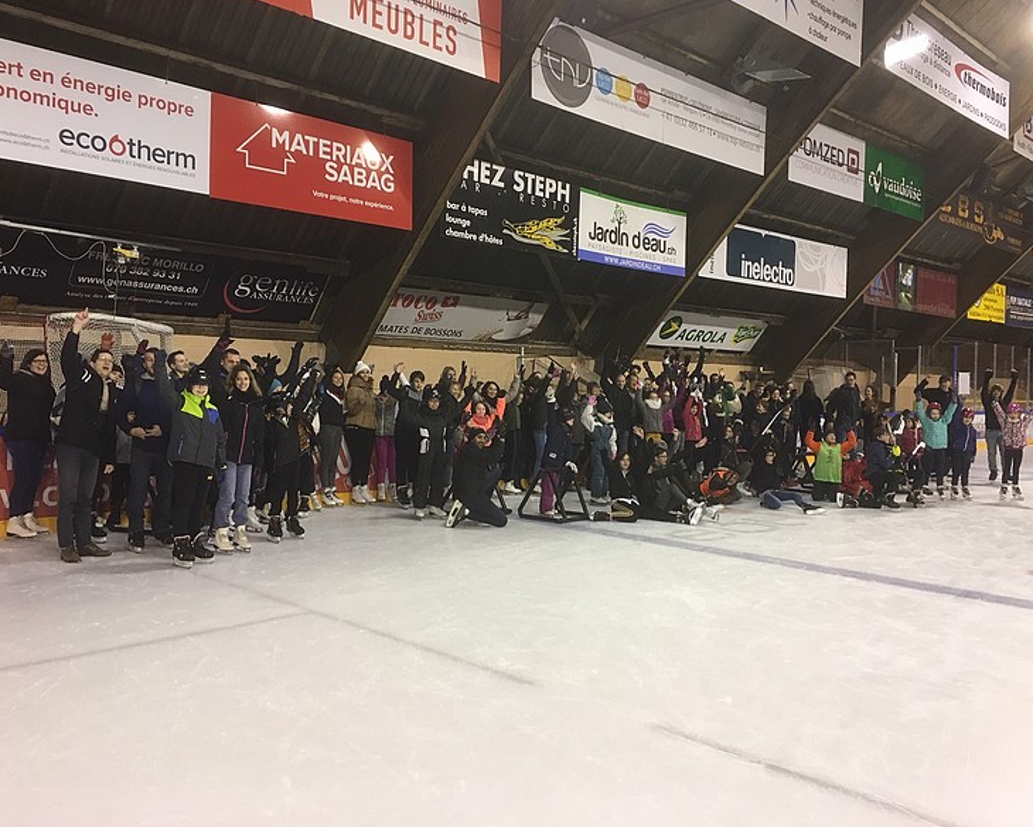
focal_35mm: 31
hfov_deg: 57.2
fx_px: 948
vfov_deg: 47.1
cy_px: 414
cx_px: 535
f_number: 2.2
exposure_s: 1/33
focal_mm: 4.15
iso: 50
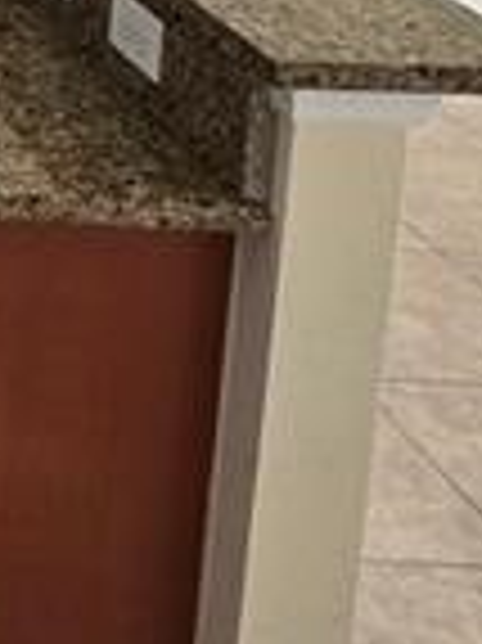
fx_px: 1302
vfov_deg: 21.8
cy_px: -392
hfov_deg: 14.6
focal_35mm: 70
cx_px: -640
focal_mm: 2.2
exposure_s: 1/60
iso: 160
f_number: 2.2
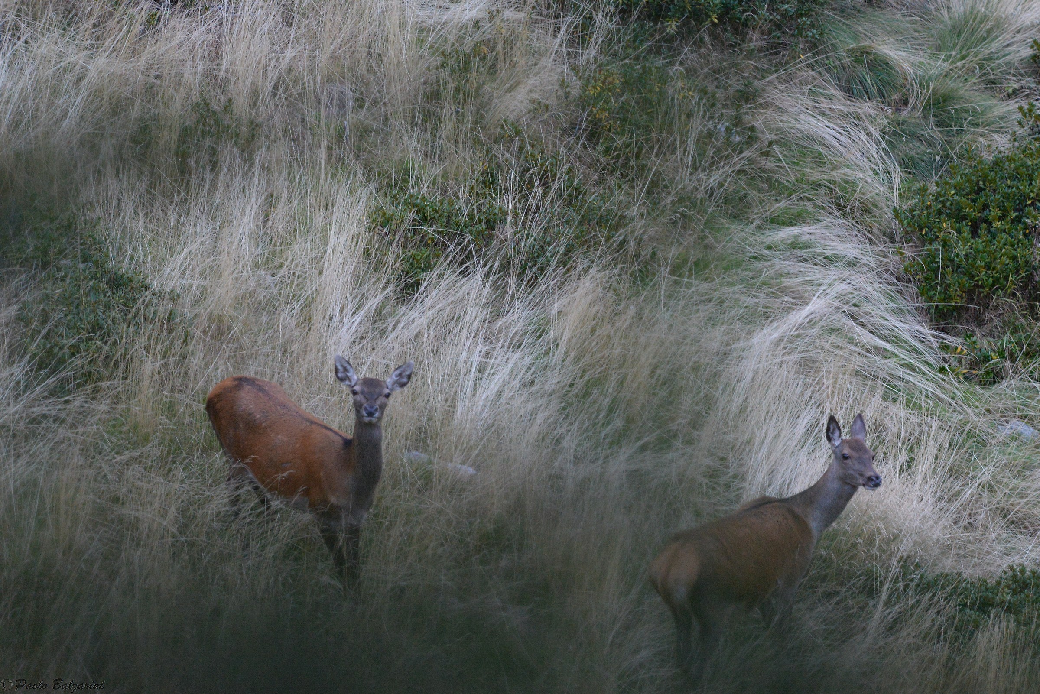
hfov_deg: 7.9
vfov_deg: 5.3
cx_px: 520
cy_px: 347
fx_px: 7513
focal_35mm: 260
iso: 6400
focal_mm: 260
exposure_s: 1/125
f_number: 8
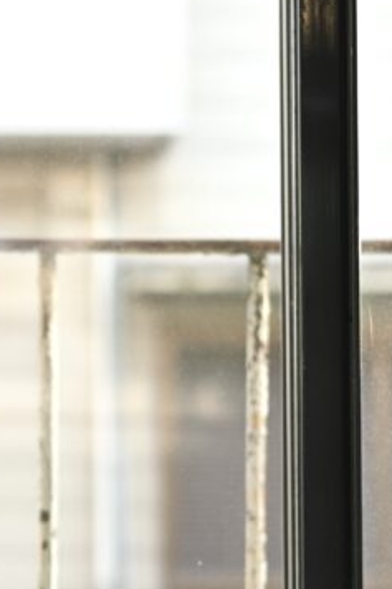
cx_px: -102
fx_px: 1766
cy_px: 429
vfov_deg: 18.8
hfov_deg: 12.3
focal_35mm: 108
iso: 160
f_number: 2.8
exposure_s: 1/125
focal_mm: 40
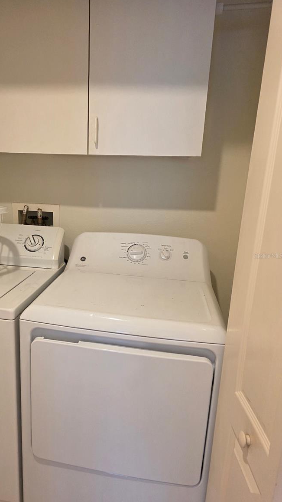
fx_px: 346
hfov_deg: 43.6
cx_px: 90
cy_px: 256
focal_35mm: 26
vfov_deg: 71.9
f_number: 1.7
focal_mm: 6.3
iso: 500
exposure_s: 1/120
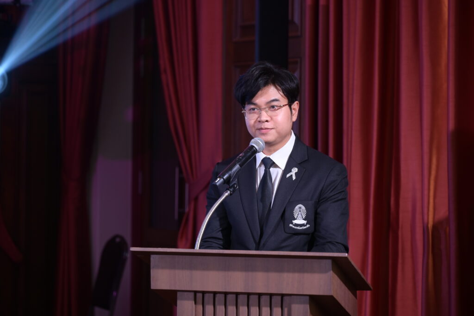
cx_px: 237
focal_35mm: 120
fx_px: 1579
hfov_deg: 17.1
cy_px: 158
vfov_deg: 11.4
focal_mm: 120
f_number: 4
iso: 400
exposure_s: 1/80
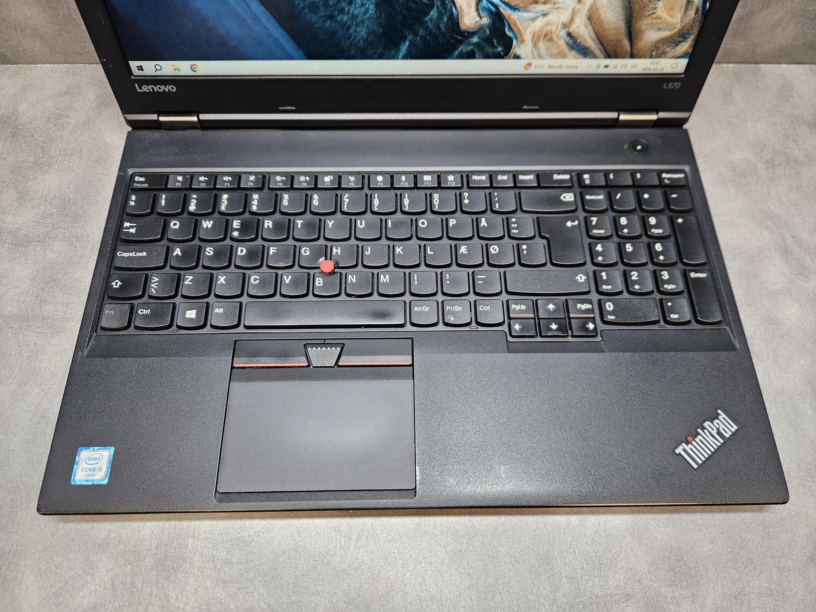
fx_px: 542
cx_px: 408
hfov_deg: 73.9
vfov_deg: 58.9
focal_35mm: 23
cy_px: 306
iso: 400
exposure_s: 1/204
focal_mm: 5.4
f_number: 1.8
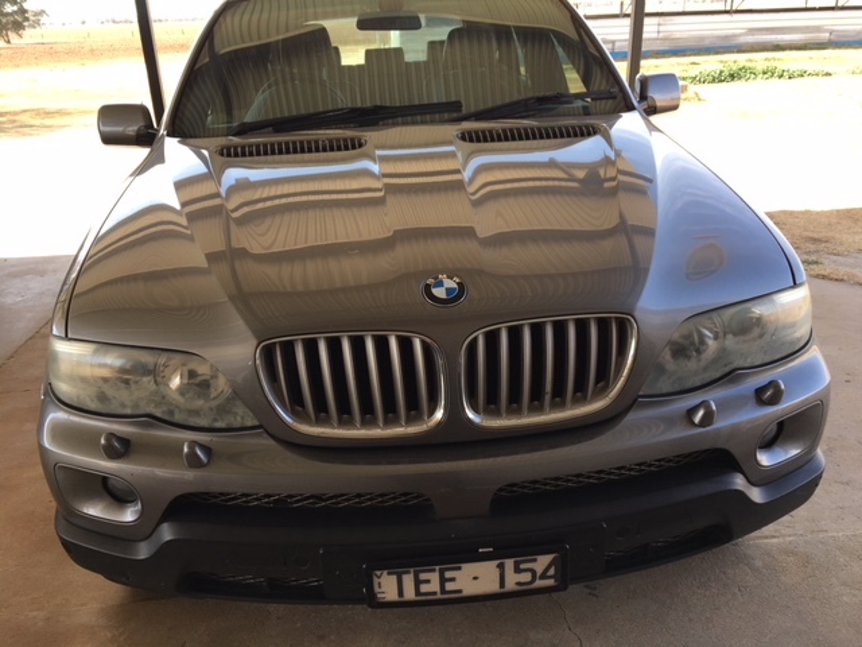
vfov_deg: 48.2
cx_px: 431
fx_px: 722
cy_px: 324
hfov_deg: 61.7
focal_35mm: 29
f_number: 2.2
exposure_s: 1/166
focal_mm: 4.15
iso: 25
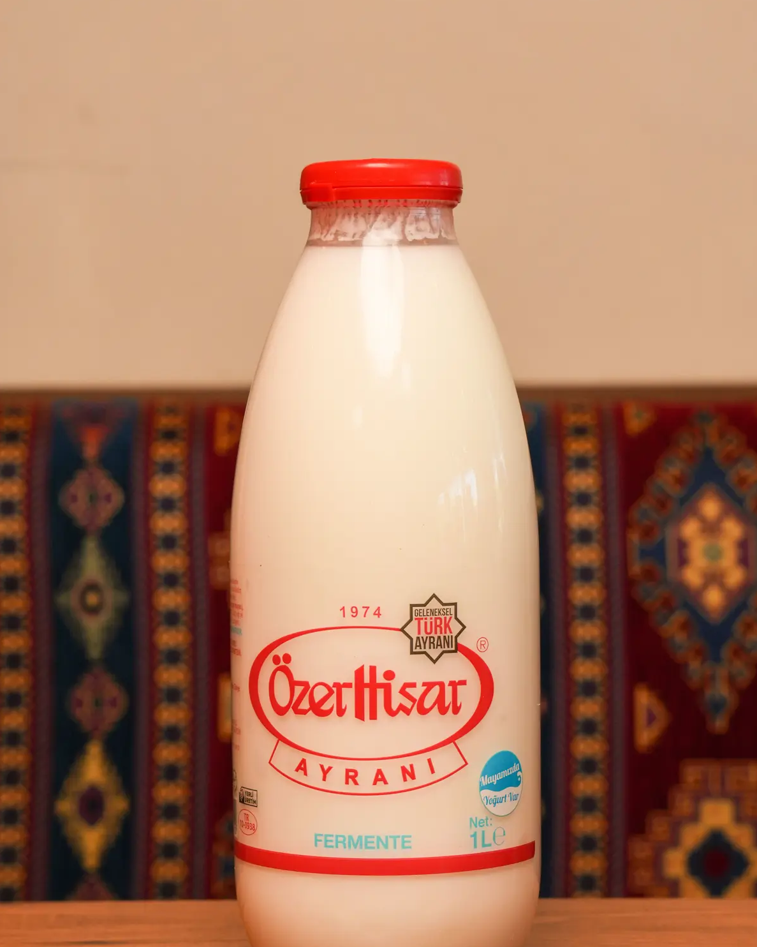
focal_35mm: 107
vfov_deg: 17.9
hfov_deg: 14.4
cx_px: 380
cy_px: 545
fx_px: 2997
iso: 400
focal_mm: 63
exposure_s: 1/100
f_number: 8
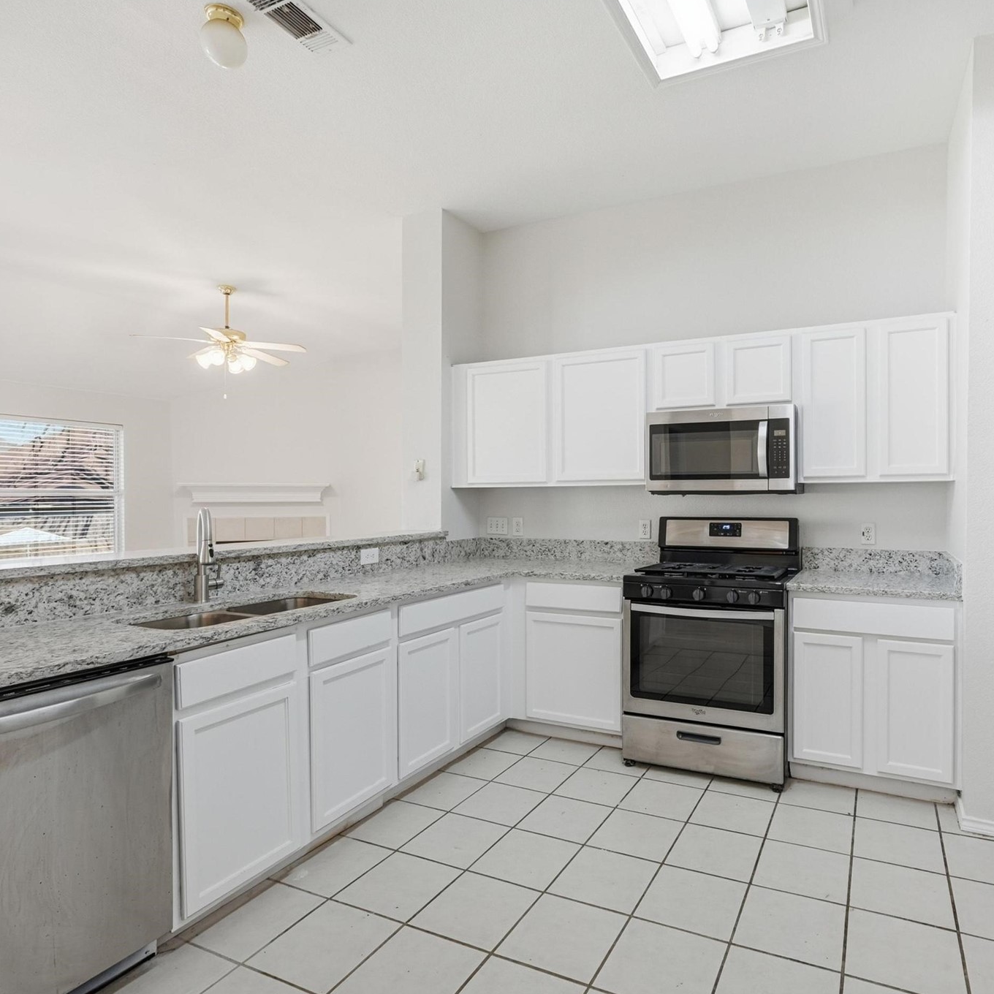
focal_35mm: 19
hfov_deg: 76.6
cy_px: 495
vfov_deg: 77.7
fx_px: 617
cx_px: 606
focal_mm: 14
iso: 400
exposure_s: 1/200
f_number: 9
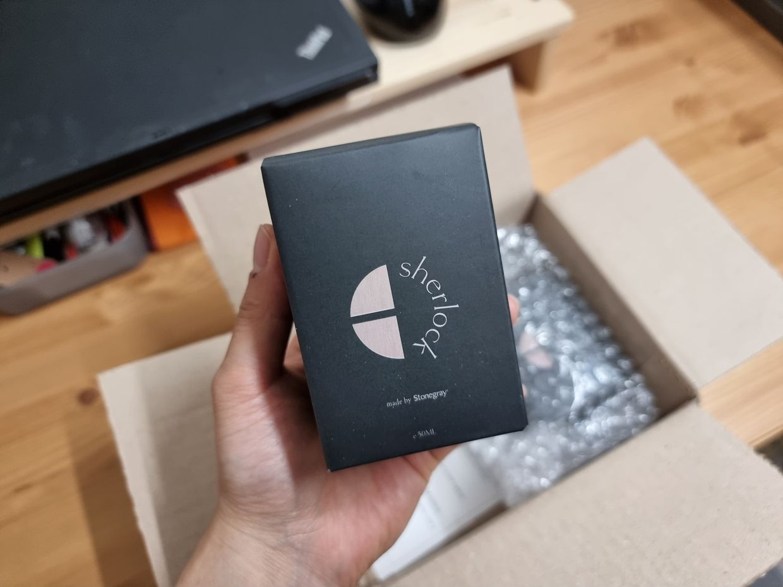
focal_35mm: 24
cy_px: 294
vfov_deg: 56.8
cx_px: 392
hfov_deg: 71.6
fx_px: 543
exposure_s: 1/40
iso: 320
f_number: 1.8
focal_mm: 6.7
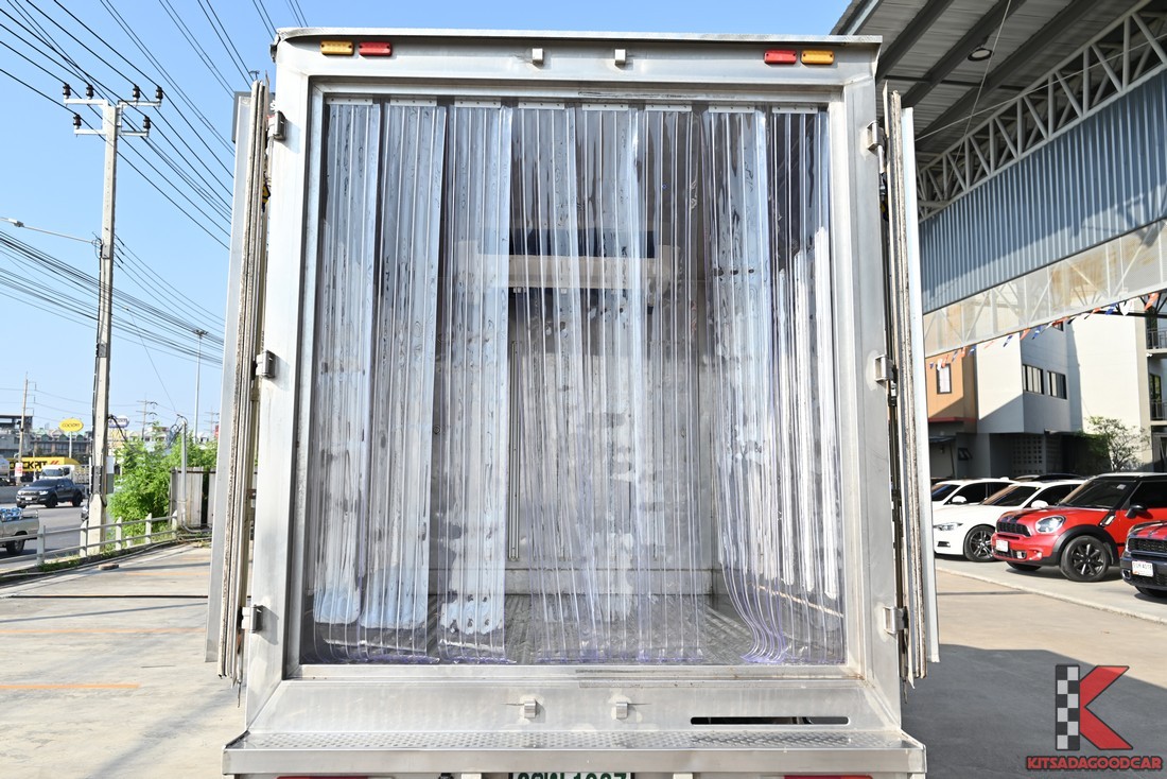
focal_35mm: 28
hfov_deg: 64.5
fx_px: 924
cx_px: 584
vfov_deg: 45.7
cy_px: 390
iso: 100
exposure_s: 1/350
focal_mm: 28.5
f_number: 5.6
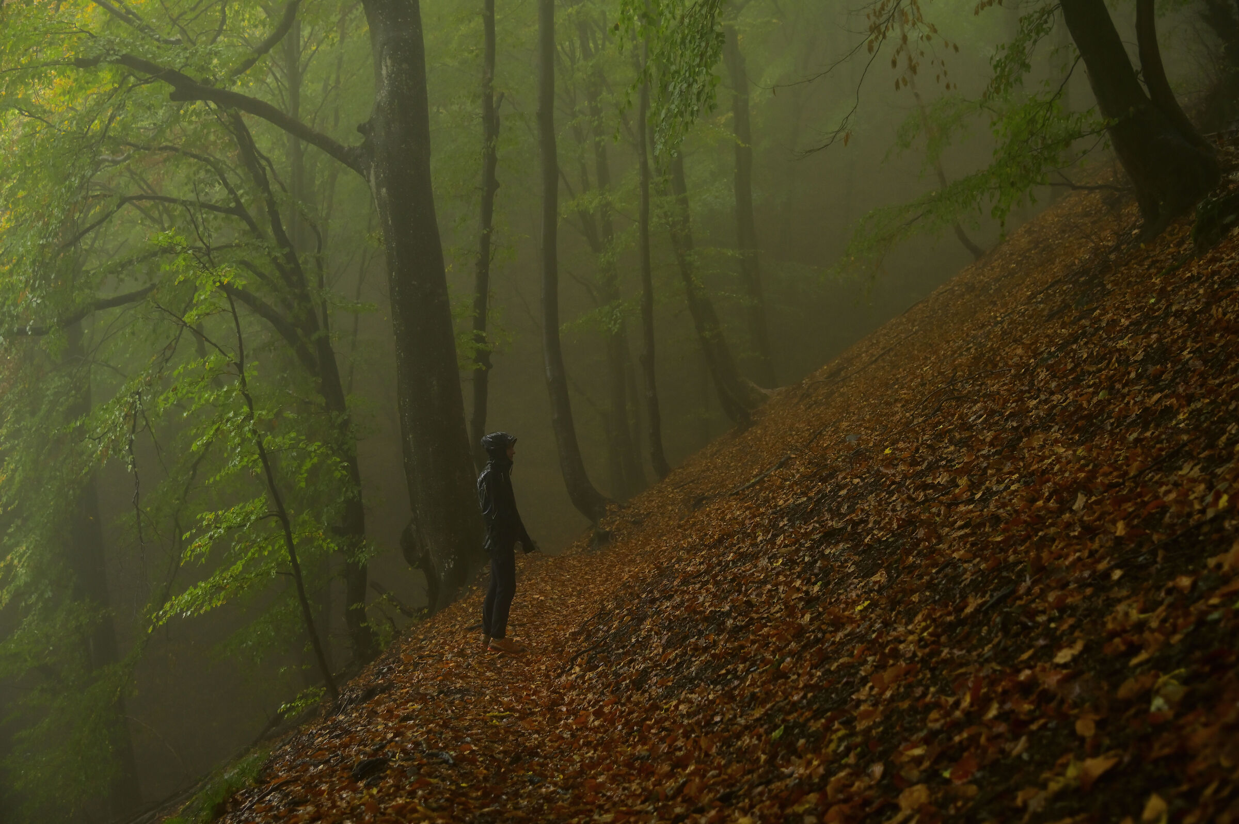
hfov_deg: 42.8
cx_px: 620
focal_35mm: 46
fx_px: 1582
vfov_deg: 29.2
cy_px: 412
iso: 1000
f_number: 4
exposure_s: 1/125
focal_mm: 46
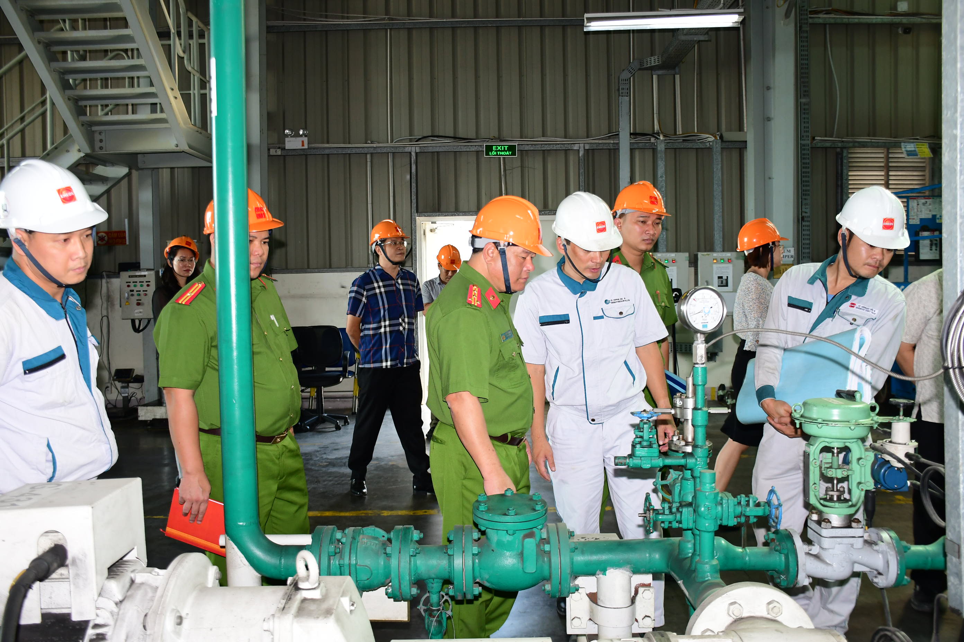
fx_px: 884
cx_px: 482
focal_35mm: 33
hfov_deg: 57.2
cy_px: 321
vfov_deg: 40.0
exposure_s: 1/200
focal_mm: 22
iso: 800
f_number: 4
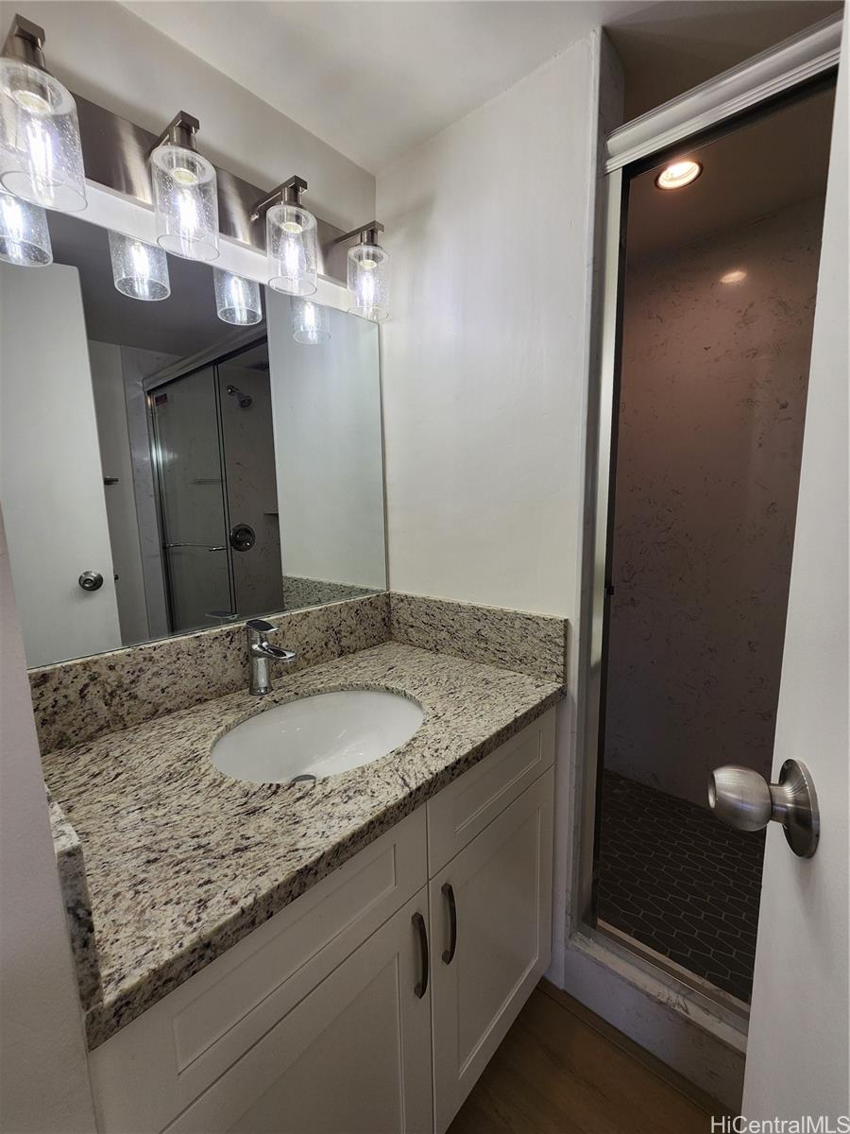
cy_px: 567
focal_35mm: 13
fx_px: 426
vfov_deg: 106.2
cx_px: 425
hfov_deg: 89.9
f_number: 2.2
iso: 50
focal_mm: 2.2
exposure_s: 1/120
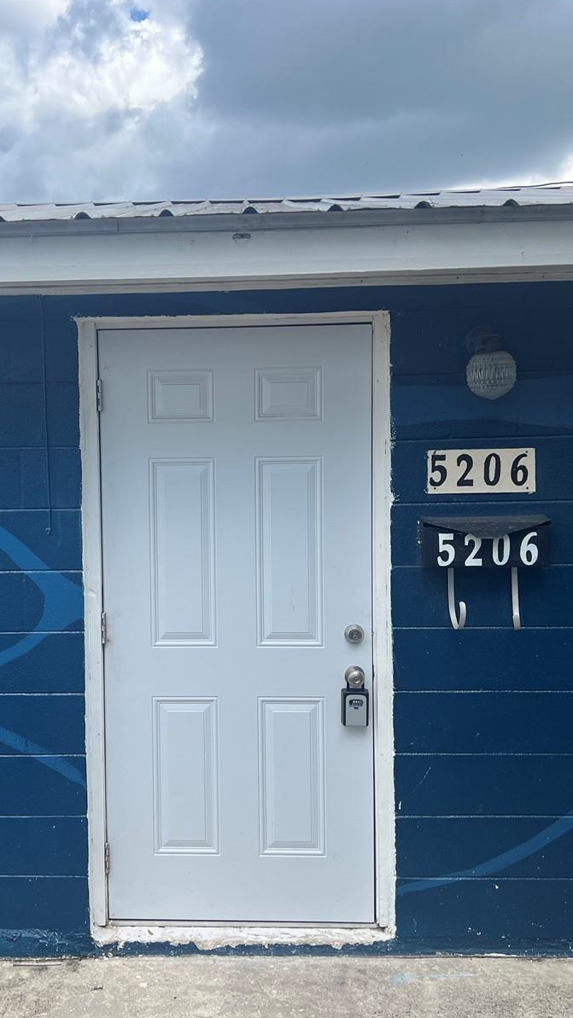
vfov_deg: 52.8
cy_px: 507
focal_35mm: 38
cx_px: 184
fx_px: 1026
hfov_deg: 30.9
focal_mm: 5.7
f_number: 1.5
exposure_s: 1/1468
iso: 50
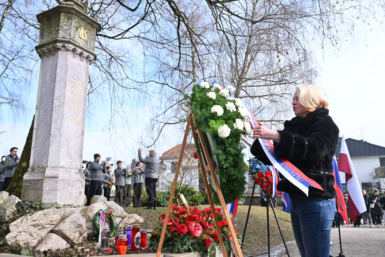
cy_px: 128
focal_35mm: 30
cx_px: 192
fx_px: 321
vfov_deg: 43.6
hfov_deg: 61.9
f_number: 9
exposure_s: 1/800
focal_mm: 30
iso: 1250
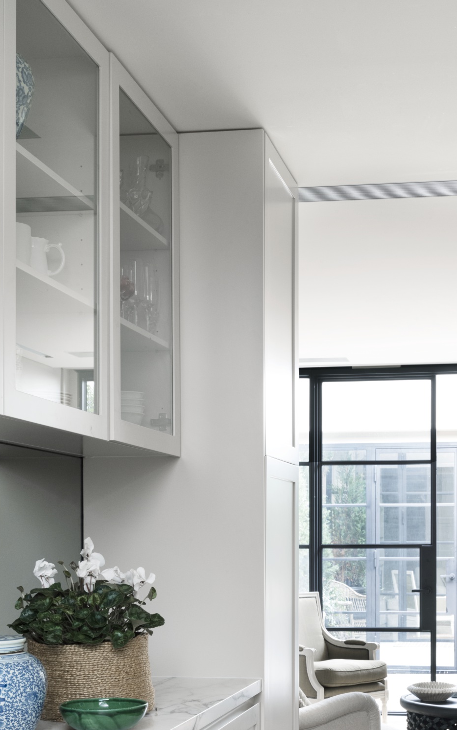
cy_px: 530
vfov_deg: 33.4
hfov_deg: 21.4
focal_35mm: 60
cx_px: 354
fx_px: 1195
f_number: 13
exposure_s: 1.5
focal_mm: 41.8
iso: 640
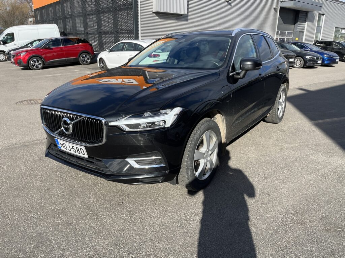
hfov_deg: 67.3
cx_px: 172
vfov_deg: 53.1
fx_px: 259
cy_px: 129
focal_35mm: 26
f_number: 1.6
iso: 50
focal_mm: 5.1
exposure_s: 1/2222
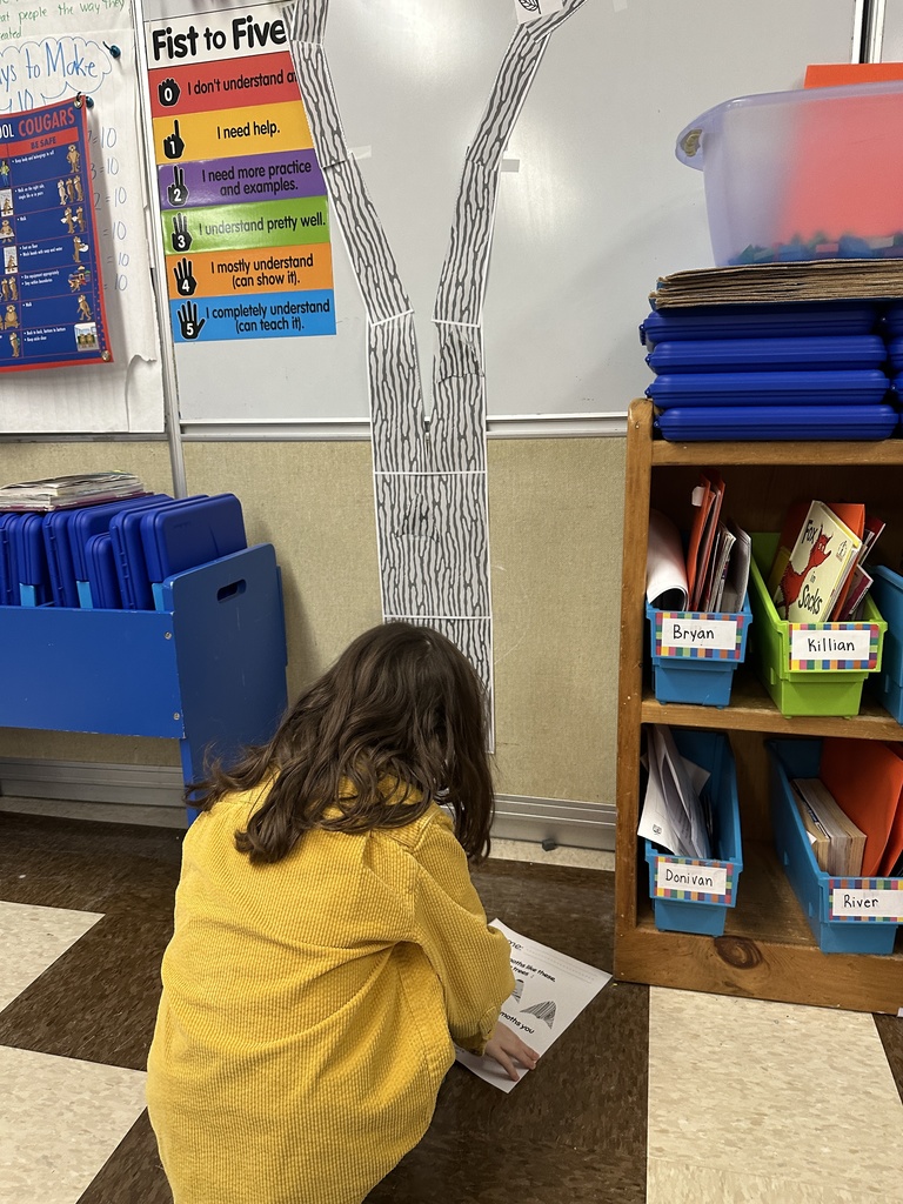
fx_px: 835
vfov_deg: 71.6
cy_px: 602
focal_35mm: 24
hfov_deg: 56.8
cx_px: 452
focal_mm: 6.86
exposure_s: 1/60
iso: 250
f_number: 1.78
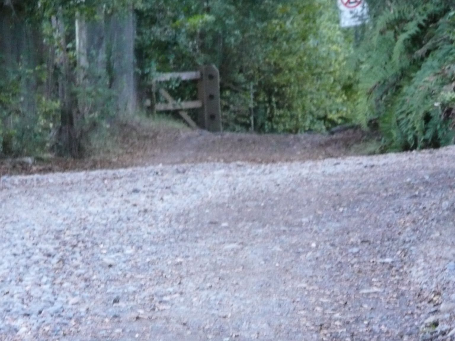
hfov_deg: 5.9
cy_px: 170
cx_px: 228
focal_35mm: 336
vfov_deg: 4.4
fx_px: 4416
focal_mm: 46
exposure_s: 1/30
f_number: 4.9
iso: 640
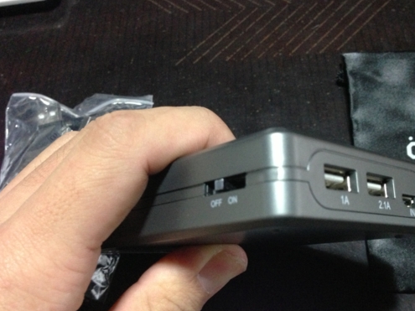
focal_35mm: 40
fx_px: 479
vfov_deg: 35.9
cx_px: 245
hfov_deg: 46.6
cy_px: 162
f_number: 2.4
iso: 500
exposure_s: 1/15
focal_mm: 4.13
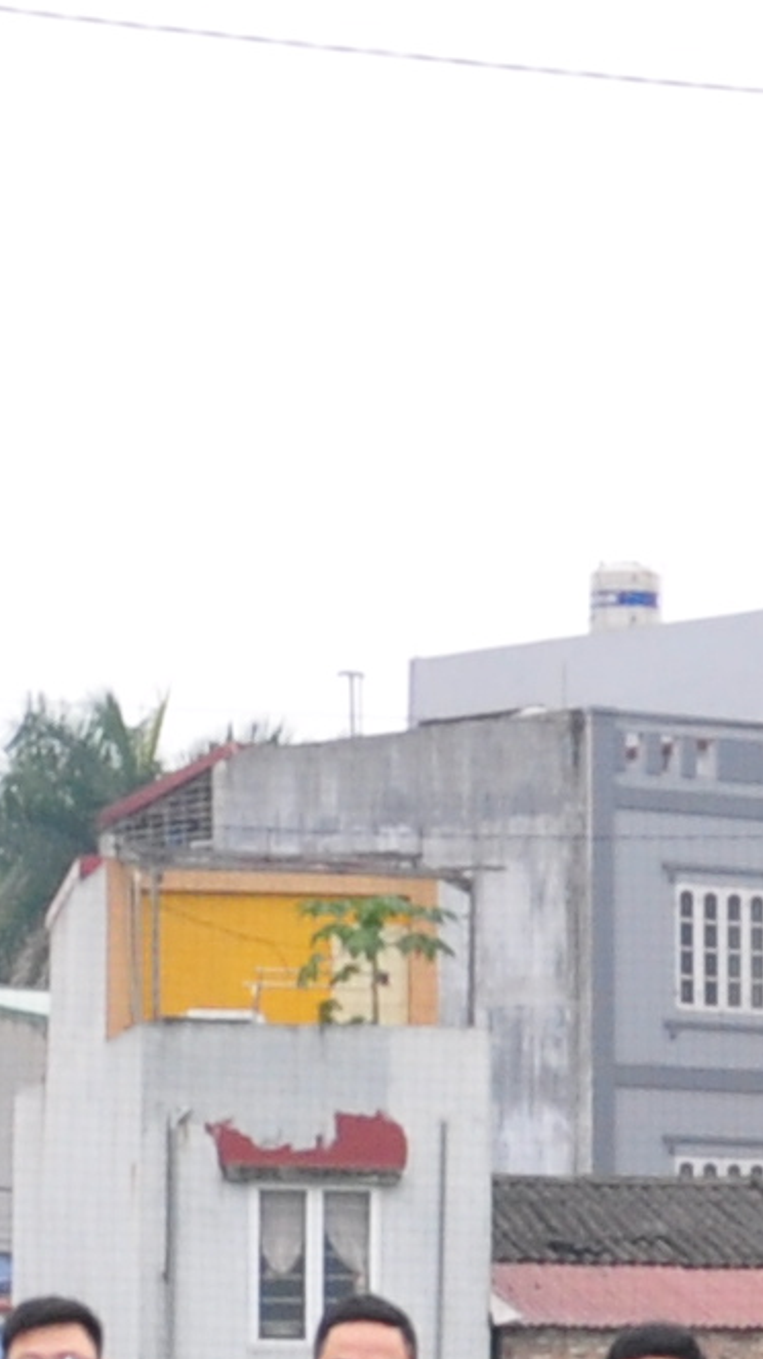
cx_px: -316
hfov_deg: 6.6
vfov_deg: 11.8
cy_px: 682
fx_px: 6587
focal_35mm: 183
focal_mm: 18
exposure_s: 1/200
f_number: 3.5
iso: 320
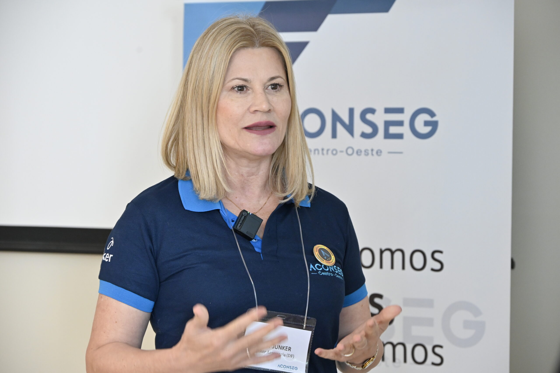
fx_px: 1710
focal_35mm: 110
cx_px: 280
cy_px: 186
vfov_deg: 12.4
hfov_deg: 18.6
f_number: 6.3
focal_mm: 110
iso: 4000
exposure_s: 1/80
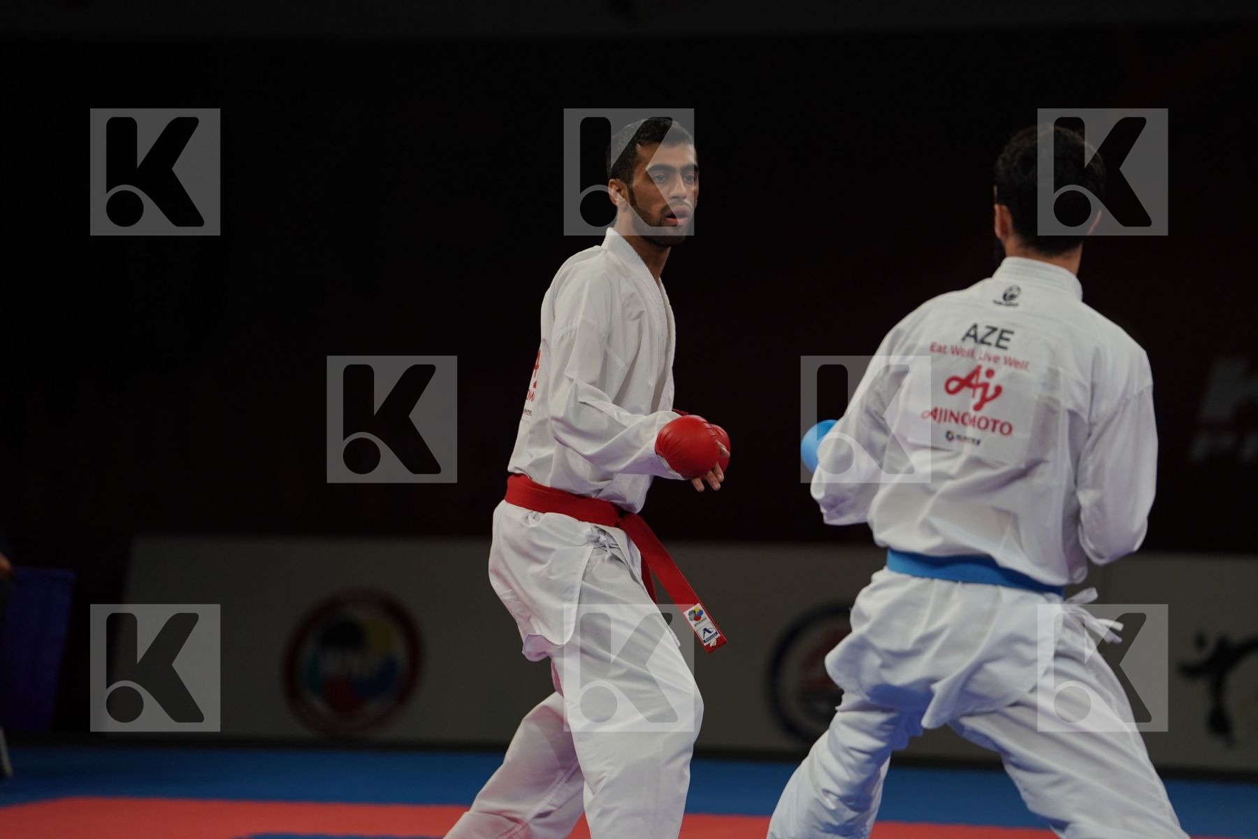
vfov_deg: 7.1
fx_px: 6779
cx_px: 629
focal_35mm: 194
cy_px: 420
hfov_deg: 10.6
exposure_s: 1/1000
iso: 800
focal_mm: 194
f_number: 2.8
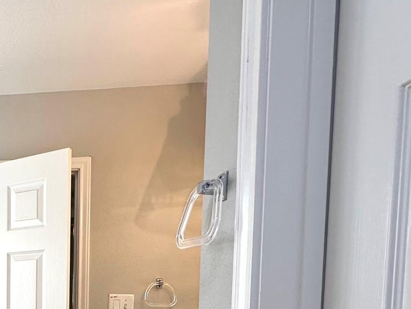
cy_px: 345
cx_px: -54
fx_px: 475
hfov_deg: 37.9
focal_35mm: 40
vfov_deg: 31.6
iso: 64
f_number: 2.2
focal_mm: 2.22
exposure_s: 1/120
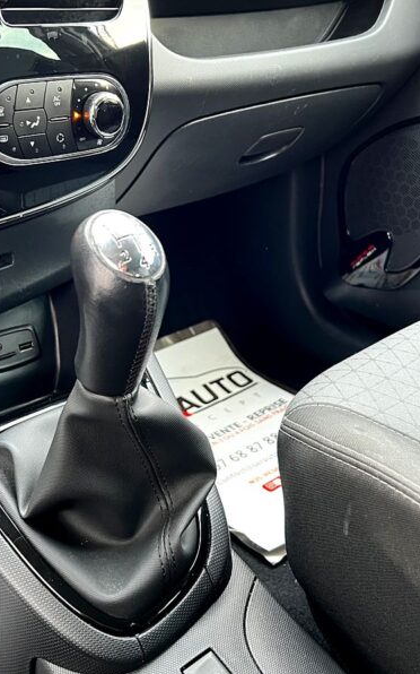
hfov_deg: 34.4
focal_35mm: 37
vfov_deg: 52.8
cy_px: 338
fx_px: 678
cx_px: 187
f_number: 1.5
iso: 640
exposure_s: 1/30
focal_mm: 5.7
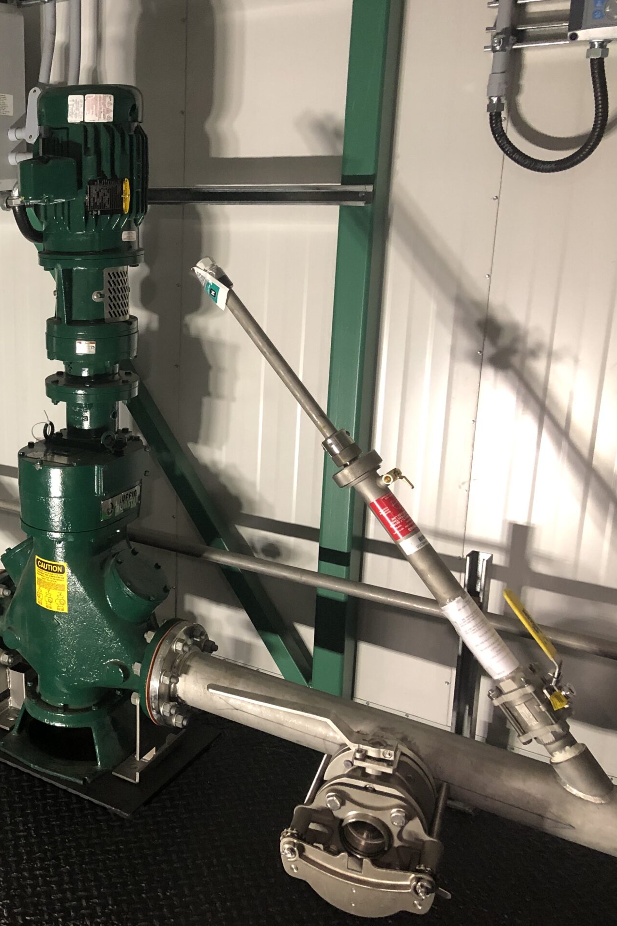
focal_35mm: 39
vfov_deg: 49.6
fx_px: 1003
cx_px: 10
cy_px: 464
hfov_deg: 31.8
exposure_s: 1/15
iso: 80
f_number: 1.8
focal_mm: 4
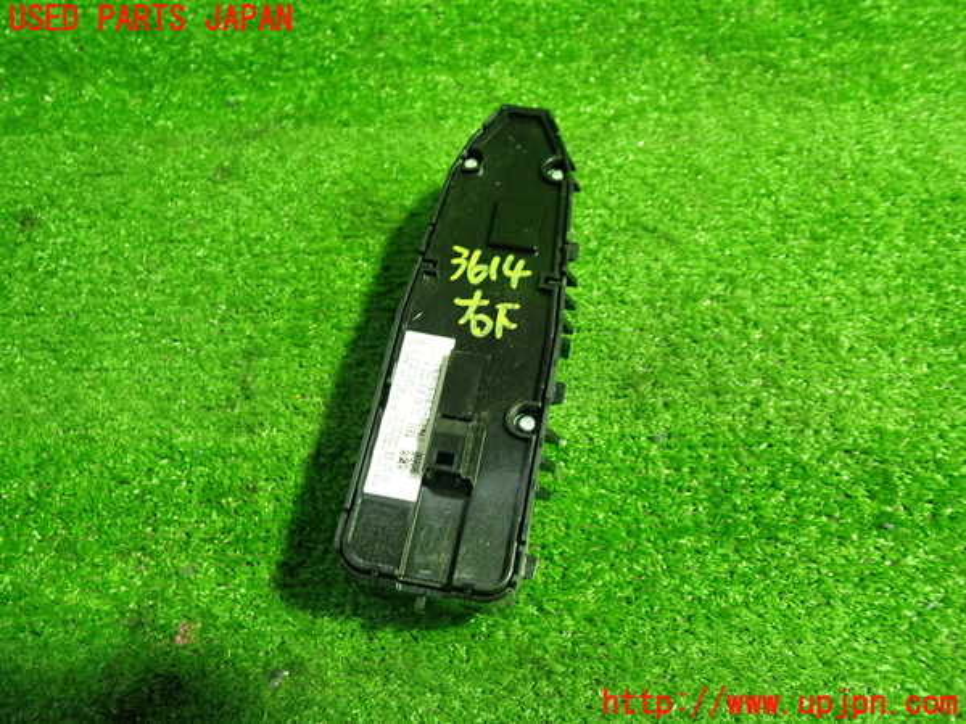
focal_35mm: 30
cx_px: 483
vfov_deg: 46.8
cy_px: 362
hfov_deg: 60.0
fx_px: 837
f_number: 2.3
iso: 500
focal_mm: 5.4
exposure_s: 1/30
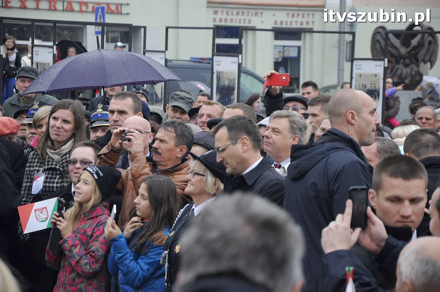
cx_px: 220
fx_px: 1923
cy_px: 146
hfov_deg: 13.1
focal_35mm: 158
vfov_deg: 8.7
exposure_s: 1/320
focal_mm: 105
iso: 800
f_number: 5.6
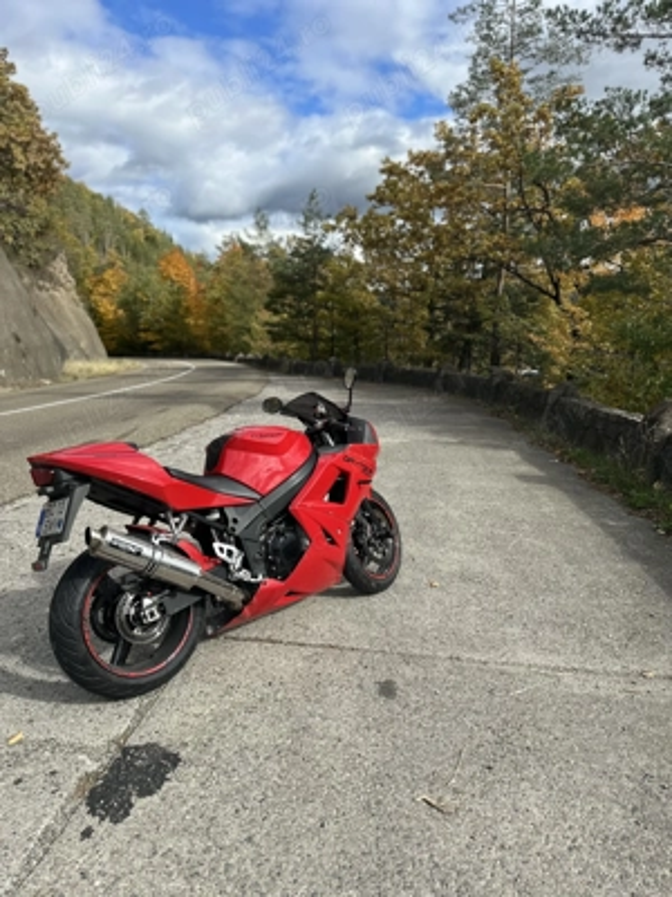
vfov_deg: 71.6
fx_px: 621
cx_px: 336
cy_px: 448
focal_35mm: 24
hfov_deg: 56.8
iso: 80
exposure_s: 1/4016
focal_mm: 6.86
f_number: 1.78
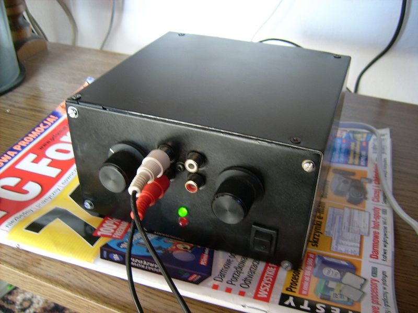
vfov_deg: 40.7
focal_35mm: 35
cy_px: 156
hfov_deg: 52.6
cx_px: 209
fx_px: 423
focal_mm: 5.95
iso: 50
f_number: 2.8
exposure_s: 1/5
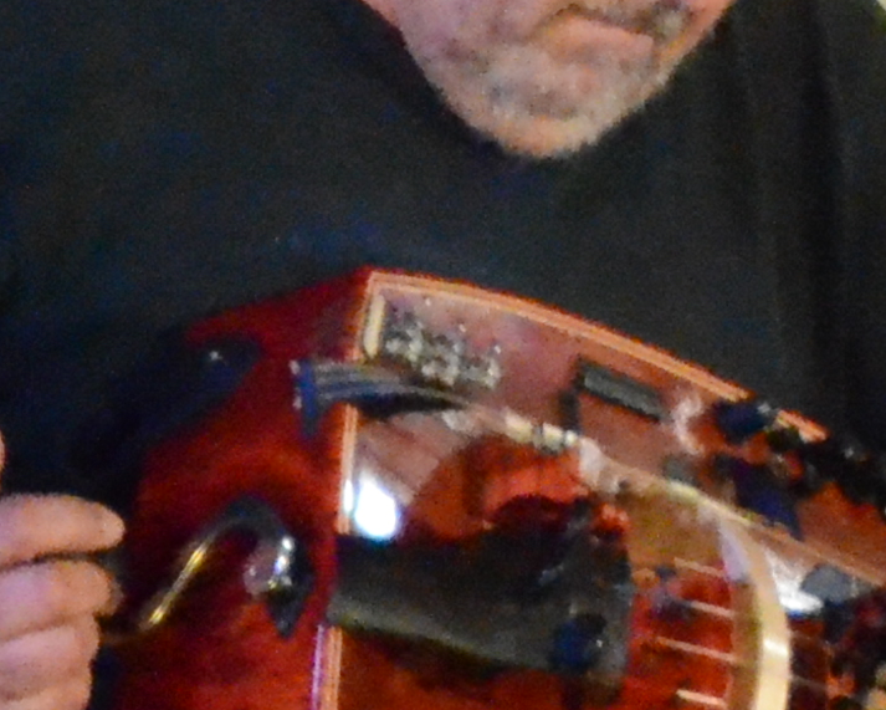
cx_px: 1697
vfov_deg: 1.7
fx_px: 24193
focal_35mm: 922
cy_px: 111
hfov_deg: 2.1
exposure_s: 1/160
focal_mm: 95
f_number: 5.3
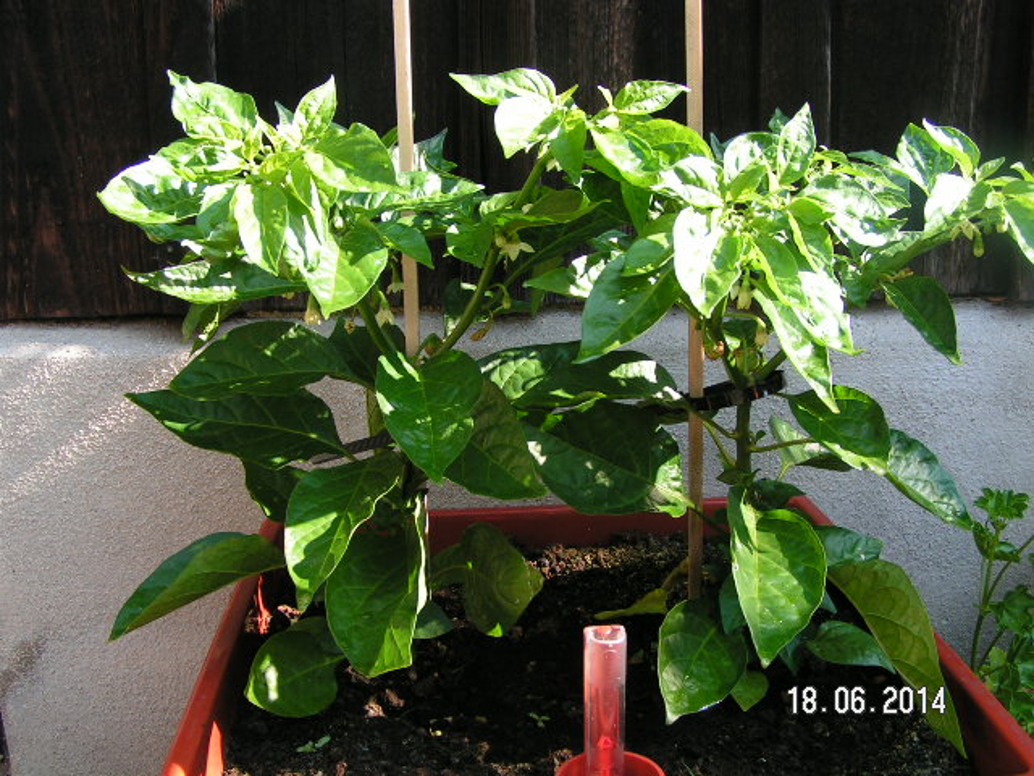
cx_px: 517
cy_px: 388
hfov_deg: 49.0
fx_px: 1135
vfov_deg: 37.7
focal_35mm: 38
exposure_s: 1/80
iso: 50
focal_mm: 5.8
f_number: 4
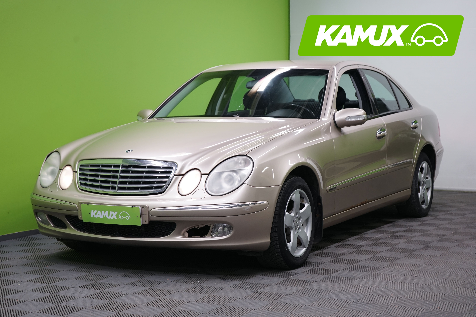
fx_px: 886
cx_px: 238
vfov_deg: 20.3
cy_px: 158
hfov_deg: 30.1
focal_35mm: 67
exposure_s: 1/50
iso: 640
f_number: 5.6
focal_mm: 67
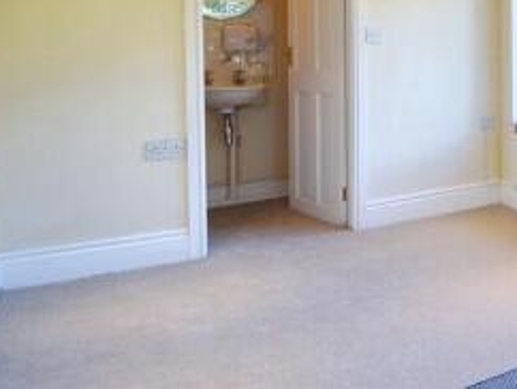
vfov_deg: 35.5
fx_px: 583
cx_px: 674
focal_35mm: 39
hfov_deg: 34.1
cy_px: 69
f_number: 4.5
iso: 100
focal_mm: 10
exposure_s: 1/30
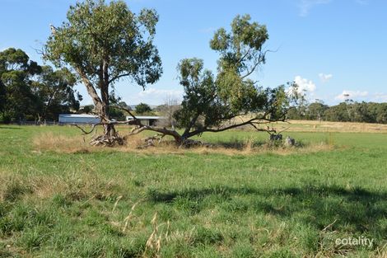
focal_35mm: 36
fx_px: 387
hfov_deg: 53.1
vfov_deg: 36.8
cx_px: 194
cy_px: 129
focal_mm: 24
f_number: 7.1
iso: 100
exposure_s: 1/200
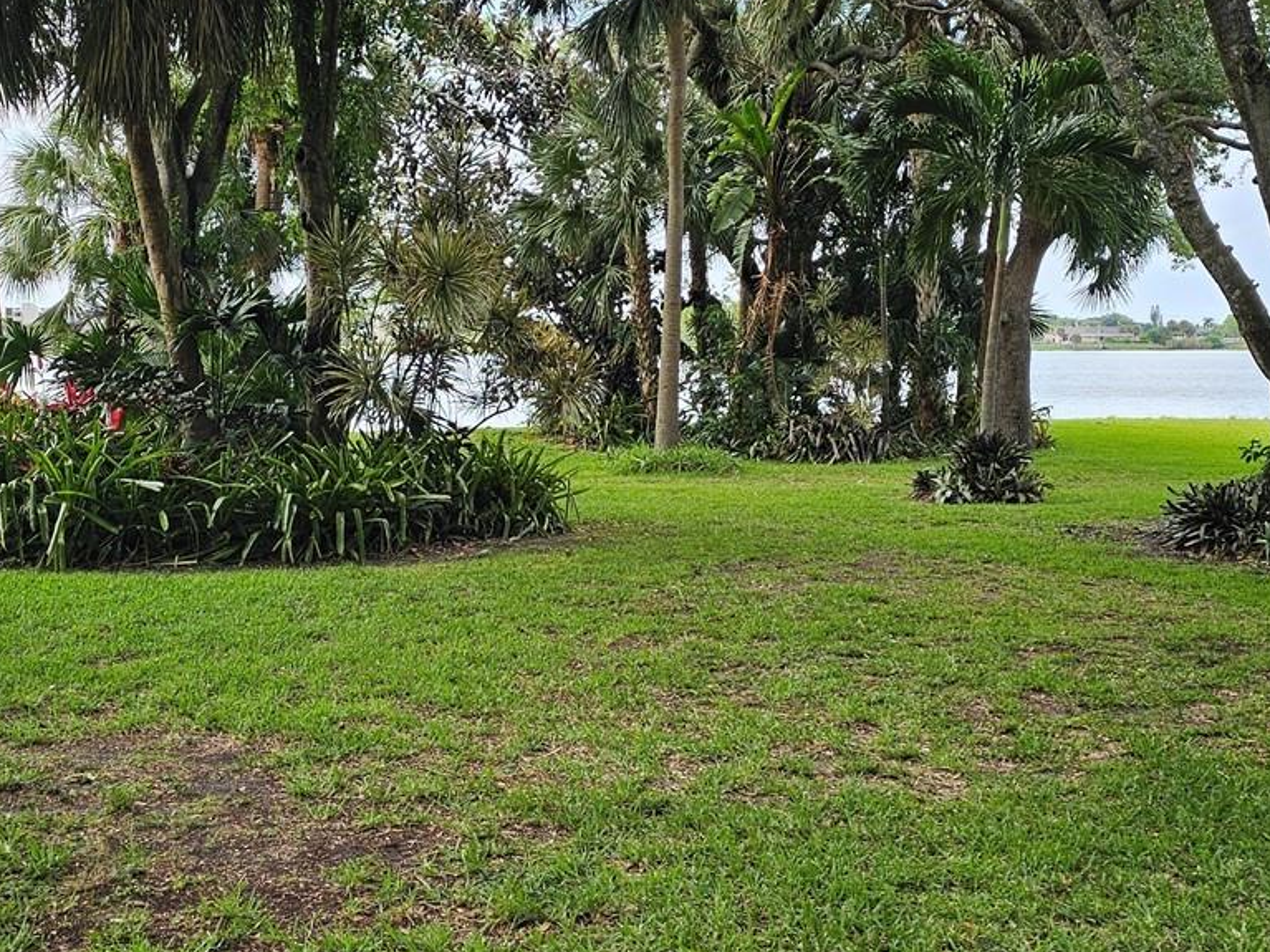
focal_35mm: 48
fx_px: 1761
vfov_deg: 30.2
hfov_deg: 39.6
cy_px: 444
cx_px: 576
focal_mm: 6.3
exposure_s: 1/180
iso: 16
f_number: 1.7
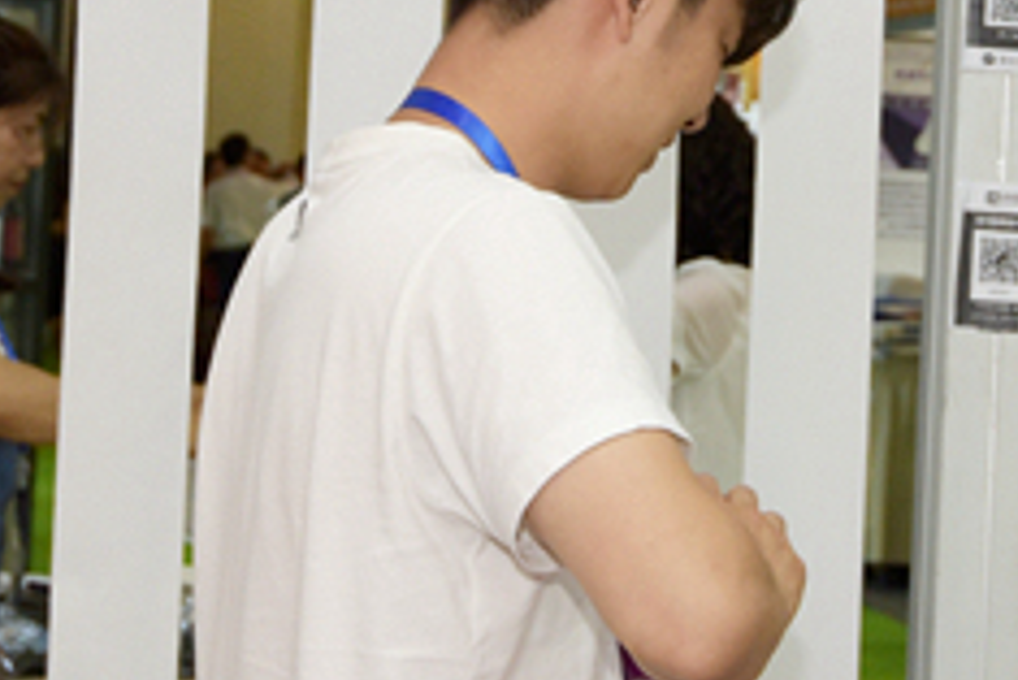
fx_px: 4046
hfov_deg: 14.2
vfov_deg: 9.5
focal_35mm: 143
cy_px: -4
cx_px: 901
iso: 500
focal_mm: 35
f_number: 5
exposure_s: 1/200
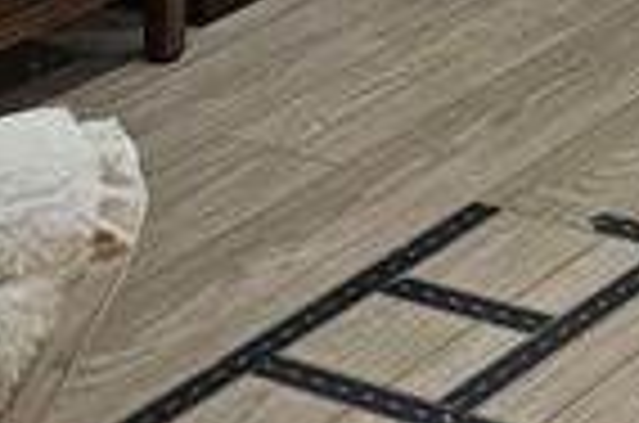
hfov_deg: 11.1
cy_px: -1161
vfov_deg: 6.6
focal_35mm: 173
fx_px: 3064
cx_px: 1134
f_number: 1.7
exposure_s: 1/170
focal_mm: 6.3
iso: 320
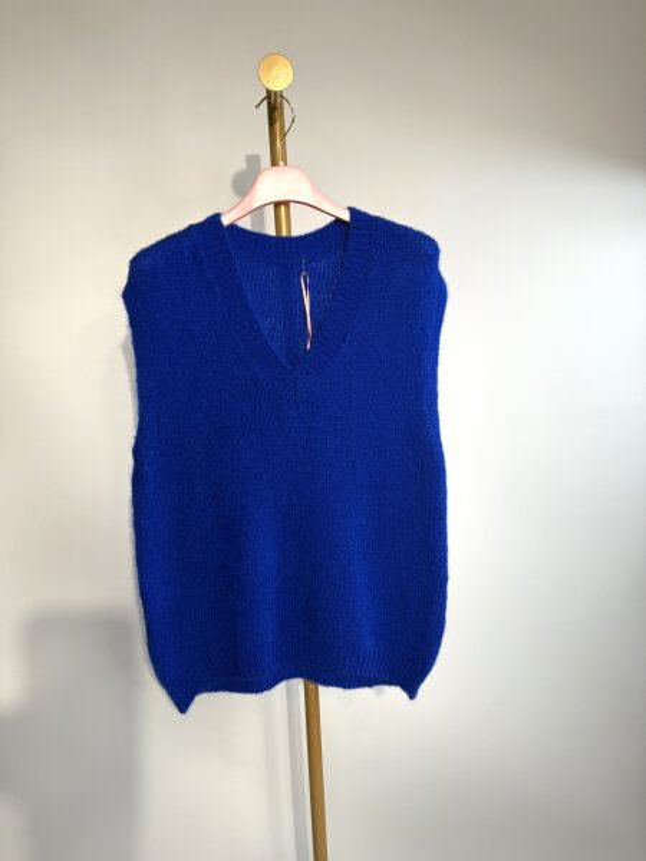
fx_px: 597
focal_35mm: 24
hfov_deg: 56.8
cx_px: 323
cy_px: 430
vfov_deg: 71.6
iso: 80
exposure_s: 1/575
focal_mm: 6.76
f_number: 1.78
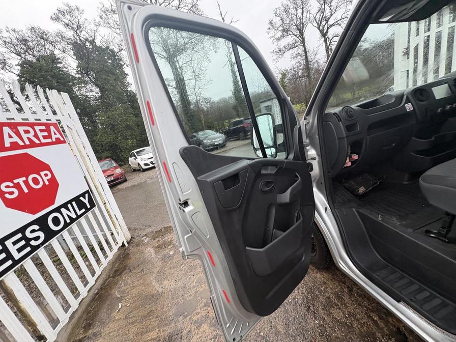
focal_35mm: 14
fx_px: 184
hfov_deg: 102.1
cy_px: 171
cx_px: 228
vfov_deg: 85.7
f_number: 2.2
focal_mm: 2.22
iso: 160
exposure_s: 1/99
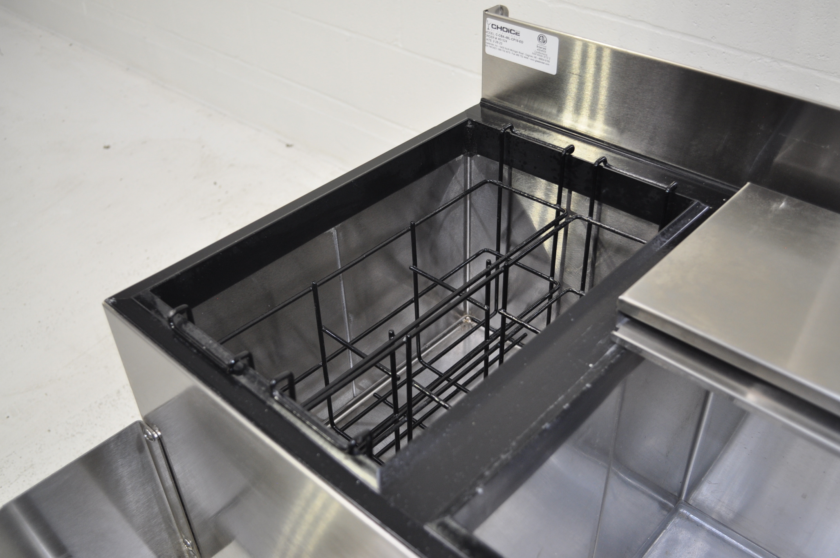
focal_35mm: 33
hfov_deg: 57.3
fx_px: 769
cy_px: 279
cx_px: 420
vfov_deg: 39.9
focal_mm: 22
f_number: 4
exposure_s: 1/125
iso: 500
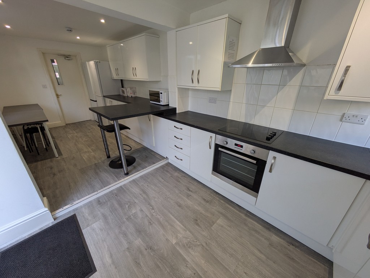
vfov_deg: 85.7
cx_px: 185
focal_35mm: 14
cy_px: 139
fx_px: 150
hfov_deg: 102.0
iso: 51
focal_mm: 1.83
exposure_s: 1/50
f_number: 2.2
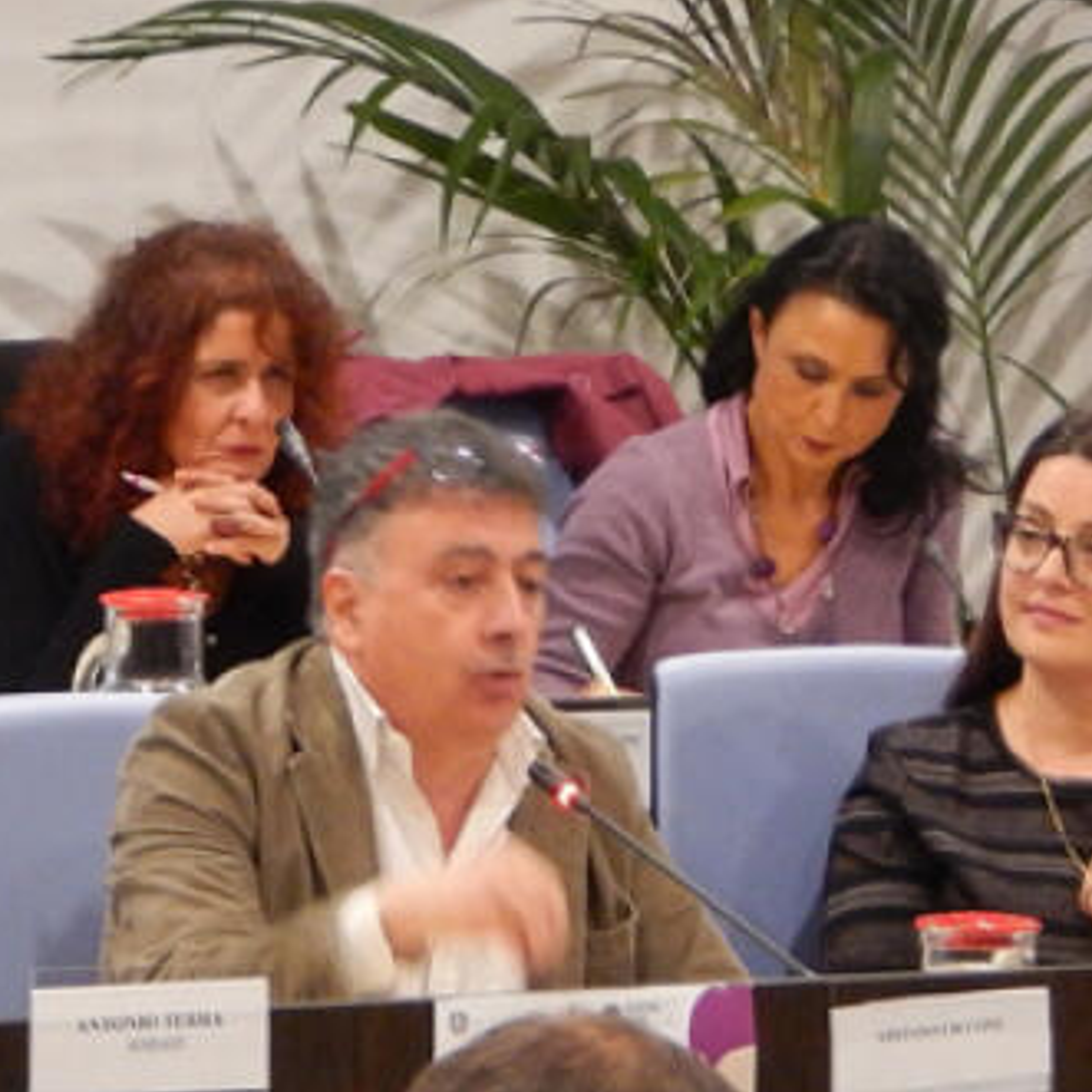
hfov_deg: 4.8
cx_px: 274
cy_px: 812
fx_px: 13134
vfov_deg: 4.8
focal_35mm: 368
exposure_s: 1/15
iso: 400
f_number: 4.6
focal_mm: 20.5
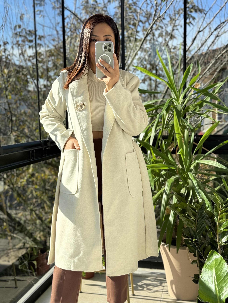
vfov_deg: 39.7
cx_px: 114
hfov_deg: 30.3
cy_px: 152
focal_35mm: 48
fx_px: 422
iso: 64
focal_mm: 6.86
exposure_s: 1/832
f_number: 1.78
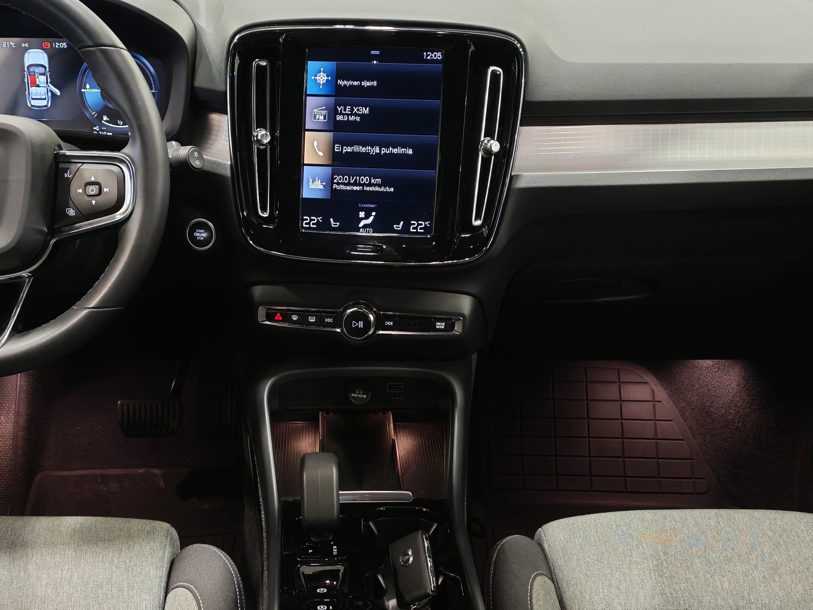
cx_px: 343
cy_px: 370
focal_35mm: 44
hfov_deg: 42.8
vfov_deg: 32.8
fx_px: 1033
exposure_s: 1/50
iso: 1000
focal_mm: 6.12
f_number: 1.9
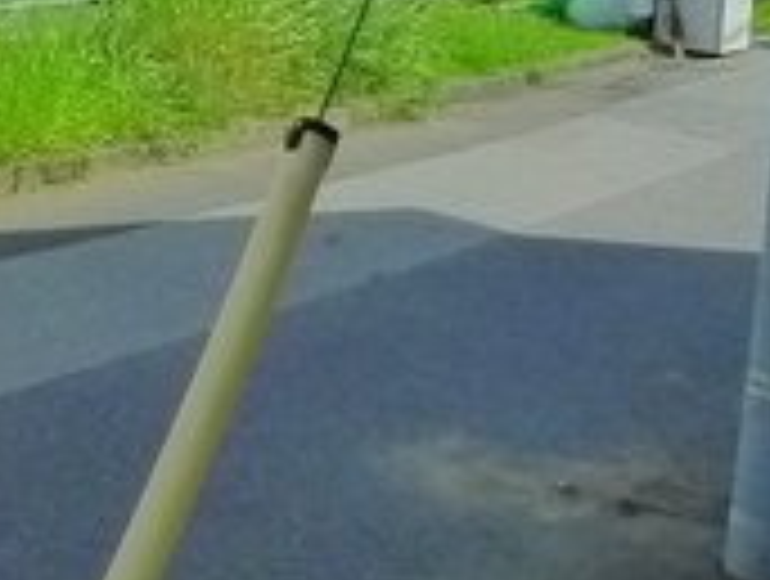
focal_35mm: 98
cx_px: -531
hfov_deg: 17.1
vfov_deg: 14.6
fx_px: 2185
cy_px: -137
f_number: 4.5
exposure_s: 1/1000
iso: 400
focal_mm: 5.1
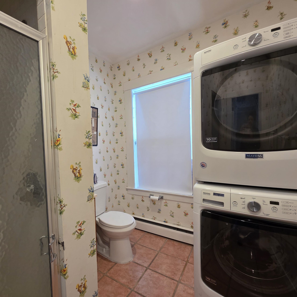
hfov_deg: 85.8
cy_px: 155
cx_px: 112
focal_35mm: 16
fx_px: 155
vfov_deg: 87.4
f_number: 1.9
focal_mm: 2.2
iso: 160
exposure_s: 1/60
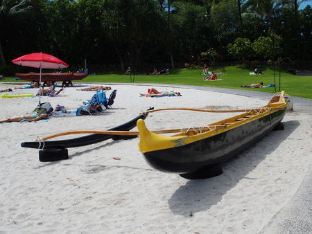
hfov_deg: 41.2
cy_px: 117
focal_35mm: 46
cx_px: 156
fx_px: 415
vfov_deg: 31.5
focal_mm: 9.8
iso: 100
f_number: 5
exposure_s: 1/800
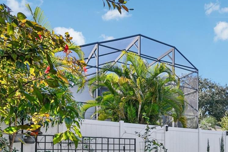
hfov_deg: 58.7
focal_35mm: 30
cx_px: 171
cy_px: 149
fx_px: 190
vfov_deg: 39.0
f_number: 8
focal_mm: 14
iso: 400
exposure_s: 1/160
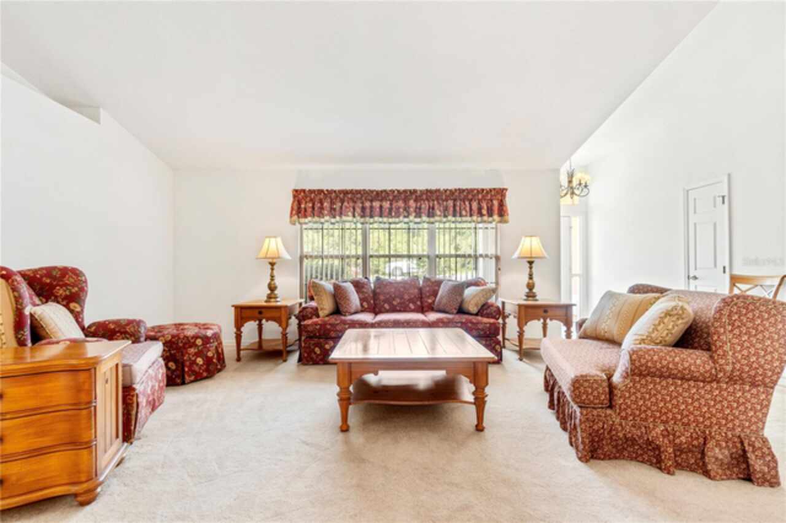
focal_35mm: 15
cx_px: 393
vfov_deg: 77.3
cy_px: 262
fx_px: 327
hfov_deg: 100.4
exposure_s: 1/2
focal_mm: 10
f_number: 8
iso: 100
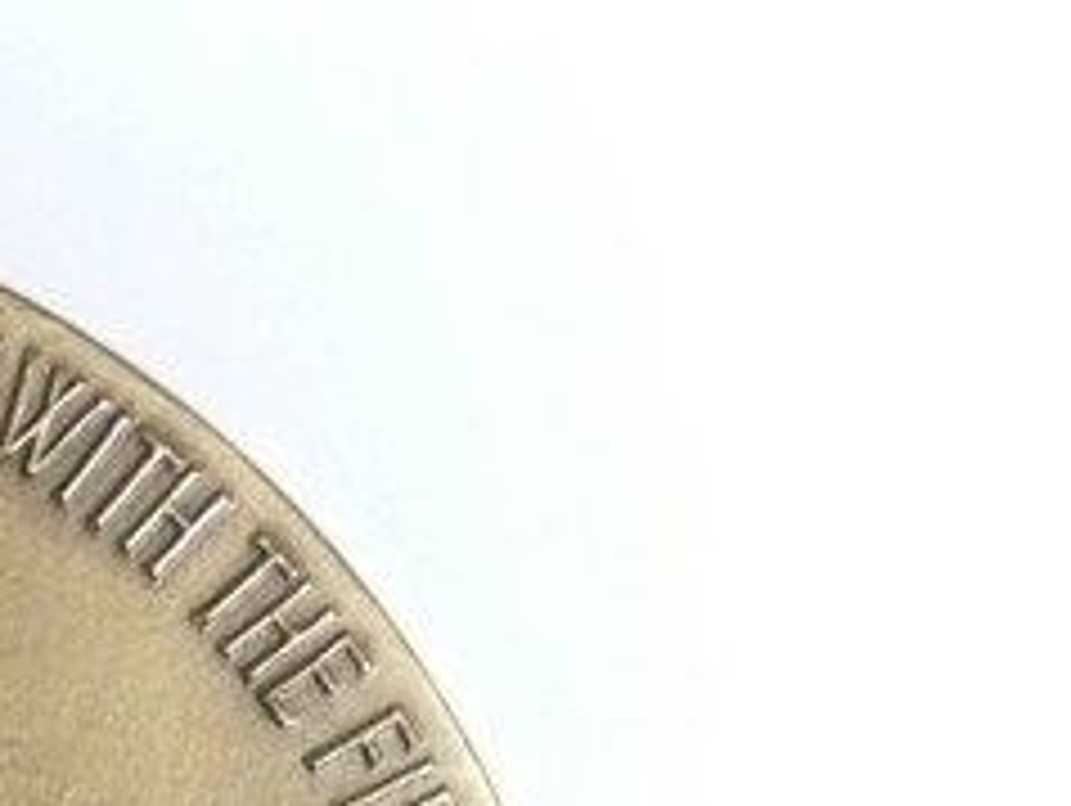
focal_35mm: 141
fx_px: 4367
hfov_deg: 13.1
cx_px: -612
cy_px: 1274
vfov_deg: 10.1
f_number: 2.8
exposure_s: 1/15
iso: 400
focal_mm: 8.8
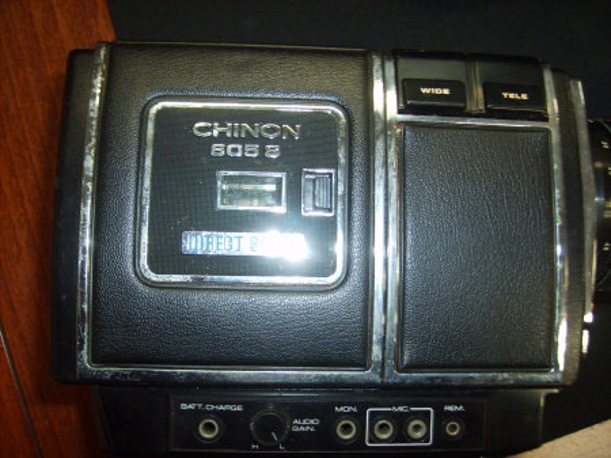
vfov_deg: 40.7
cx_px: 306
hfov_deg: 52.7
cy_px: 229
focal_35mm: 35
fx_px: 617
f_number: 2.8
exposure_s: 1/20
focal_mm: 5.8
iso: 100
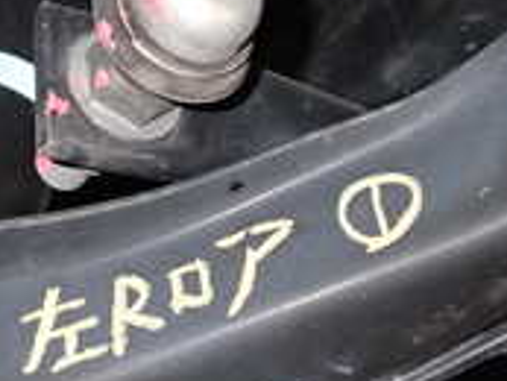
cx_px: 167
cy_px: 331
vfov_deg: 14.1
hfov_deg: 18.8
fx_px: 1524
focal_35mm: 104
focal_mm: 5.4
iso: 500
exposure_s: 1/30
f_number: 6.3
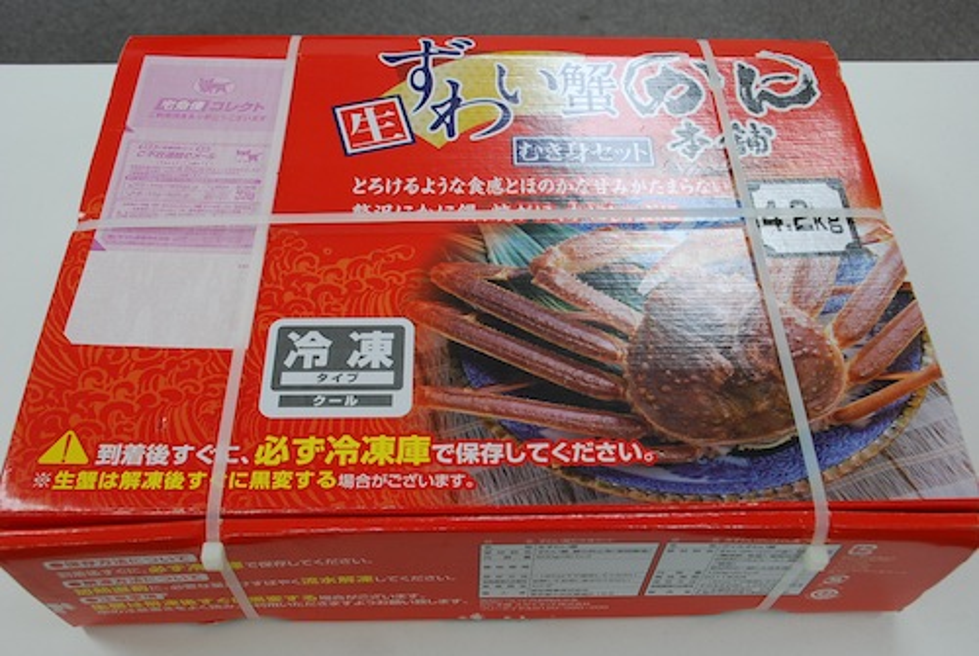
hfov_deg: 55.0
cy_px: 328
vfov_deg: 38.5
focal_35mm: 34
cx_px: 490
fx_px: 940
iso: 400
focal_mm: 23
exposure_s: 1/40
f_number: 5.6
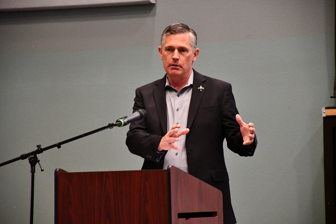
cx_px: 168
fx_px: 1960
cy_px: 112
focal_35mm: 210
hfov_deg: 9.8
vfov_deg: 6.5
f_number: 5.6
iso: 8000
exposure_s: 1/125
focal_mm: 140
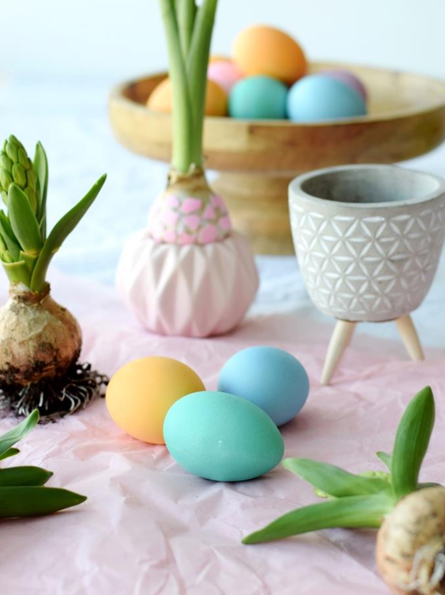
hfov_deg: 18.0
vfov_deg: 23.8
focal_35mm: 82
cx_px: 224
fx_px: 1407
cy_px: 267
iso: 160
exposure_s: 1/80
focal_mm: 50
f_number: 3.5
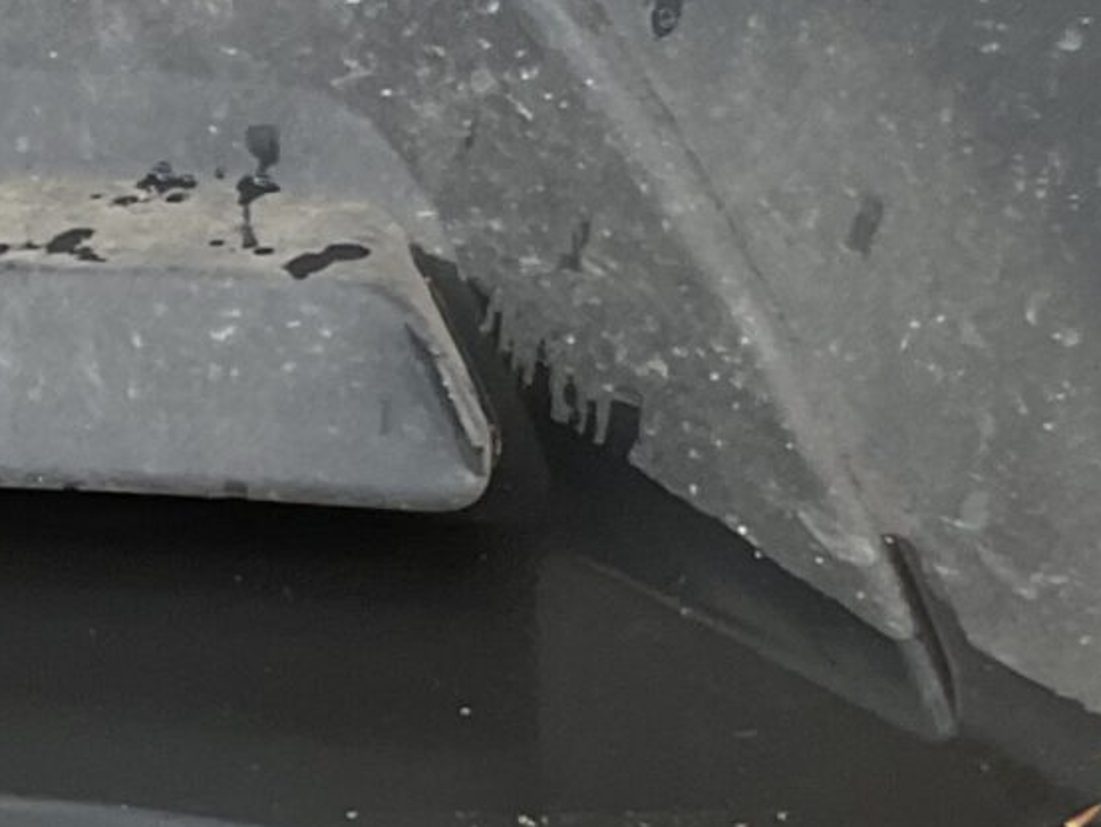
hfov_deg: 14.6
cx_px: 169
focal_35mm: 134
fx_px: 4264
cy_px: 233
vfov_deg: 11.1
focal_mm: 3
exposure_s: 1/120
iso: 32
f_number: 1.8
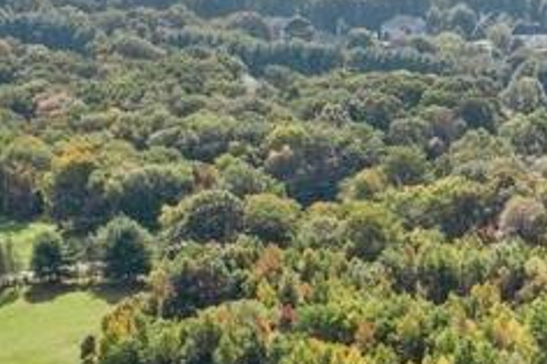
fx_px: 1625
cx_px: 816
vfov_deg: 12.4
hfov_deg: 17.3
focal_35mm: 107
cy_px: 460
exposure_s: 1/160
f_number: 3.2
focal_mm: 10.26
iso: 100
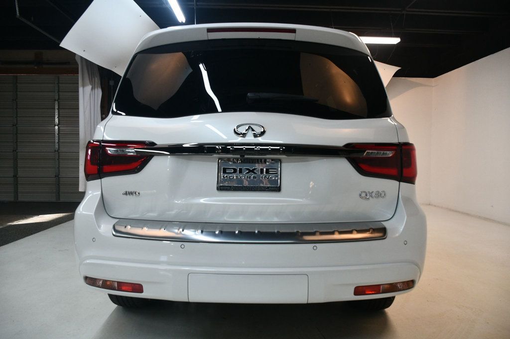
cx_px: 255
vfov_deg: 47.9
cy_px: 170
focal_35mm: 27
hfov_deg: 67.4
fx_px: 382
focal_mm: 18
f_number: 3.5
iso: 800
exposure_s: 1/160
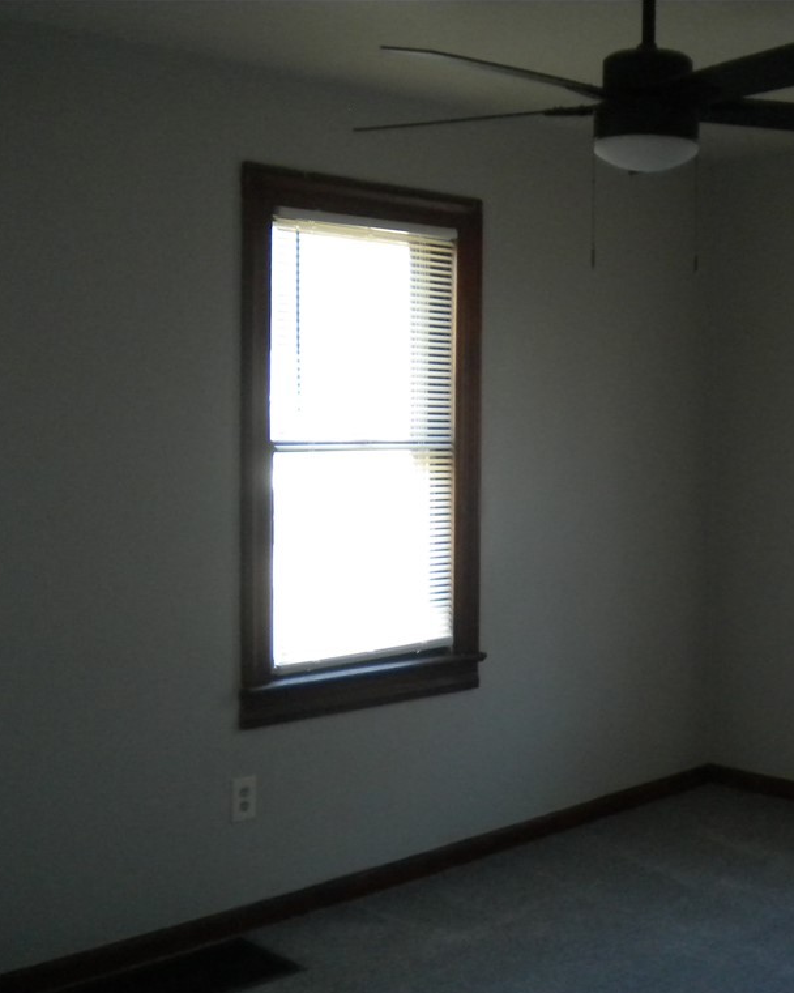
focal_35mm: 46
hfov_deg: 32.5
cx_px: 513
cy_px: 500
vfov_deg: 40.3
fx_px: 1351
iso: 400
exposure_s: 1/94.2
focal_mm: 6.3
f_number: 3.1
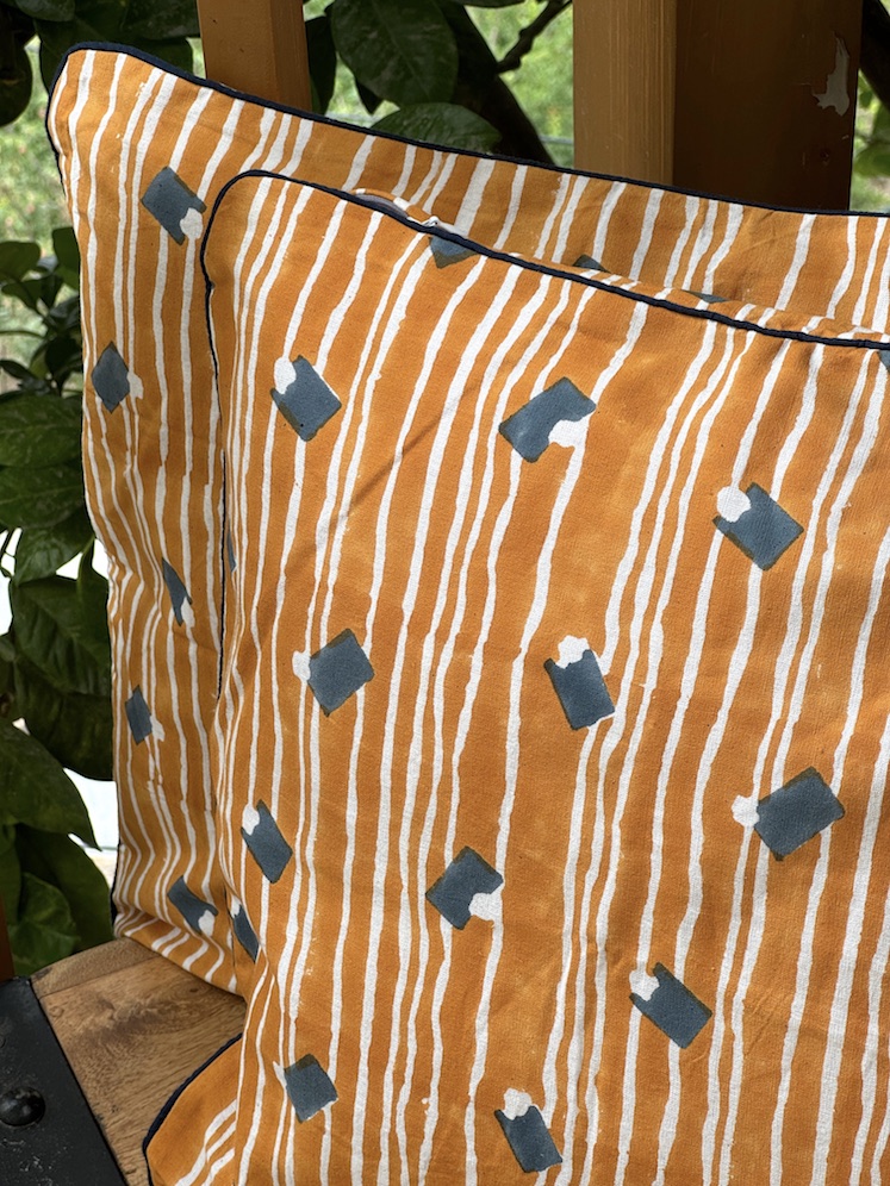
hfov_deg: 19.1
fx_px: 2640
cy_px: 593
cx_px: 445
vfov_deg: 25.3
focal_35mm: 77
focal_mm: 9
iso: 50
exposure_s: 1/99
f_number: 2.8
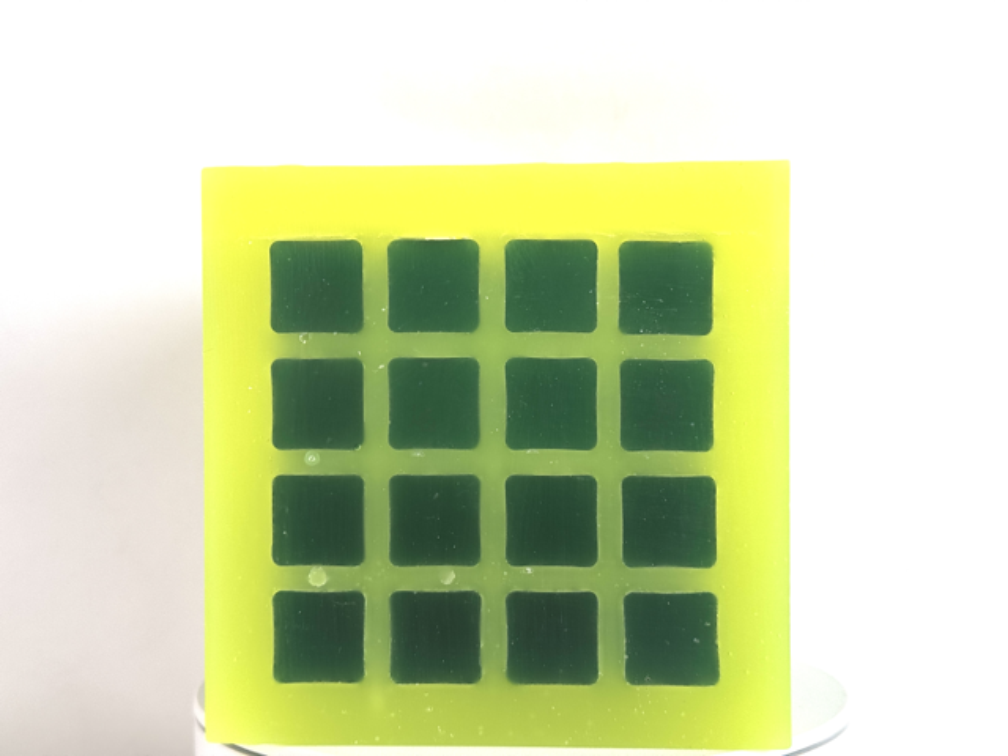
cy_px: 378
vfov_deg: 30.3
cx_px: 504
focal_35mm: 48
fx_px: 1398
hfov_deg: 39.7
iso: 64
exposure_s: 1/187
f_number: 1.78
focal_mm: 6.76
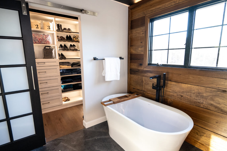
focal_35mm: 19
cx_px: 116
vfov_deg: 64.6
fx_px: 120
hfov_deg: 86.9
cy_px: 78
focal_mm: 14
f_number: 4
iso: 2000
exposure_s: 1/200
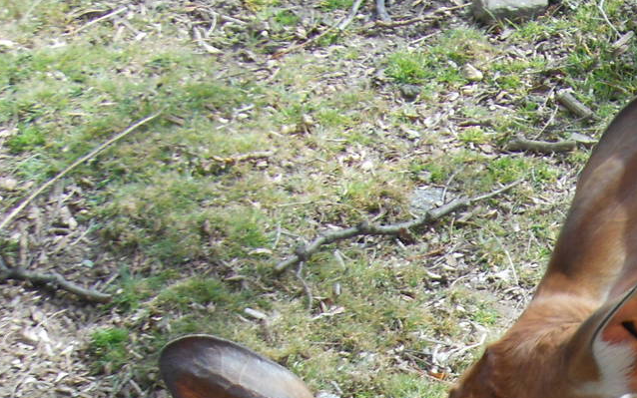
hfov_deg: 5.6
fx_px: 6511
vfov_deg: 3.5
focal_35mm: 375
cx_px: 672
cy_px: 541
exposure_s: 1/100
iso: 80
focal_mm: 25.3
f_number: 5.5
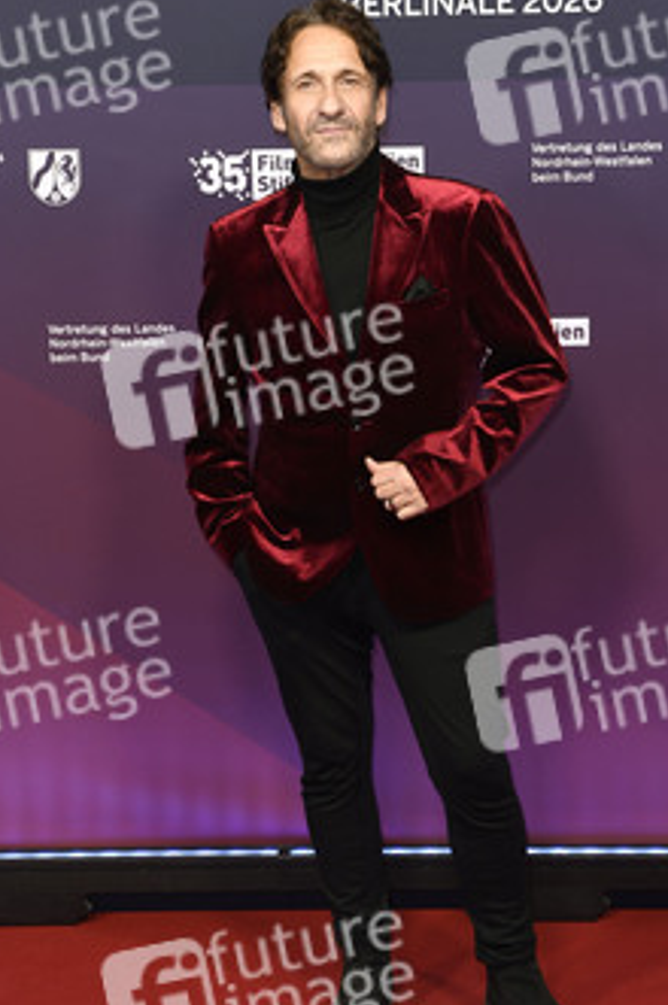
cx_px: 346
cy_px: 528
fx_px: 2092
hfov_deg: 18.1
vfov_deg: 27.0
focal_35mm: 75
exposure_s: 1/200
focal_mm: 62
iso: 800
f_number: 5
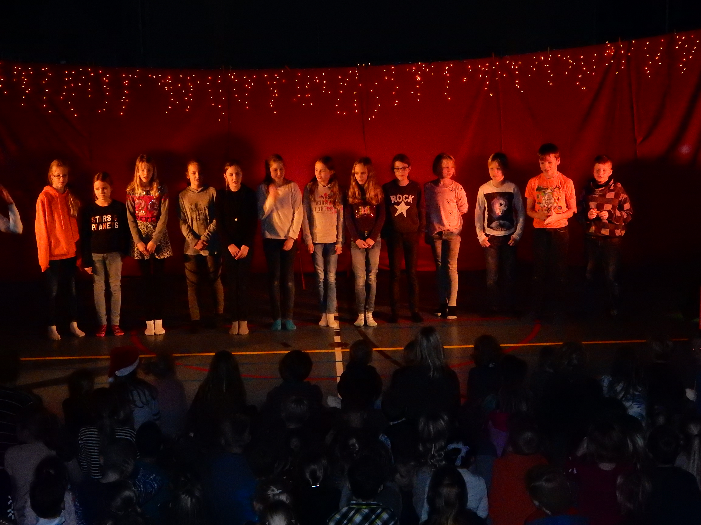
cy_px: 262
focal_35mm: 84
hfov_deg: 23.3
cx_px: 350
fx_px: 1701
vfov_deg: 17.6
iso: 1600
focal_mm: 14.9
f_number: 5
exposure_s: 1/30
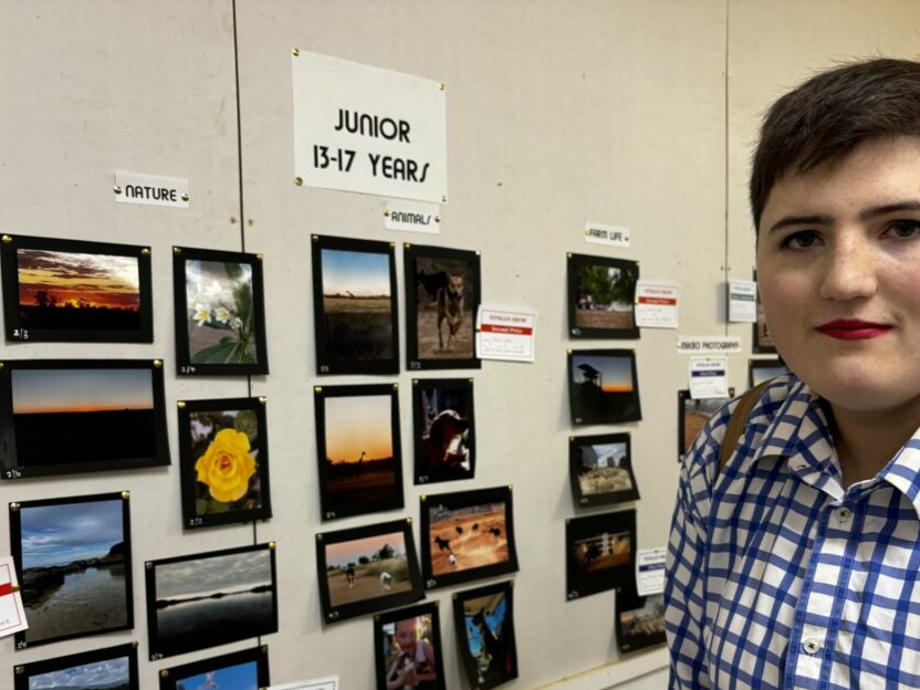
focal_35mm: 32
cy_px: 421
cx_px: 494
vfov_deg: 43.9
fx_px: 850
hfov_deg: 56.8
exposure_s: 1/50
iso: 125
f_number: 1.6
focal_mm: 5.96
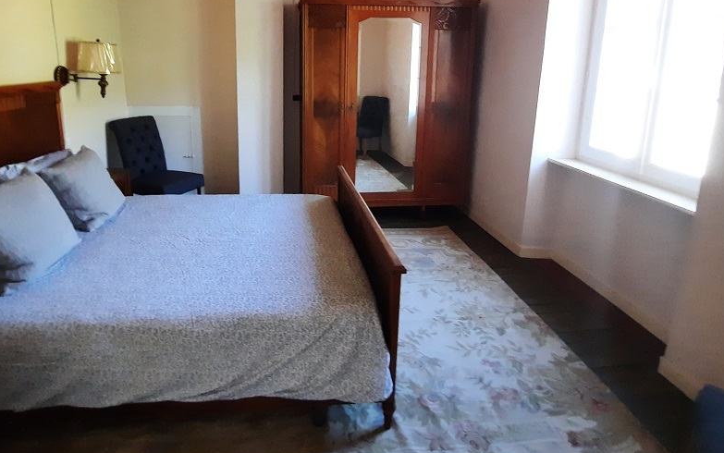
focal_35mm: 19
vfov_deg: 59.7
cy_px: 127
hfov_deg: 87.6
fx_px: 375
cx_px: 319
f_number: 2.2
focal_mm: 1.74
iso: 250
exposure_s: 1/25
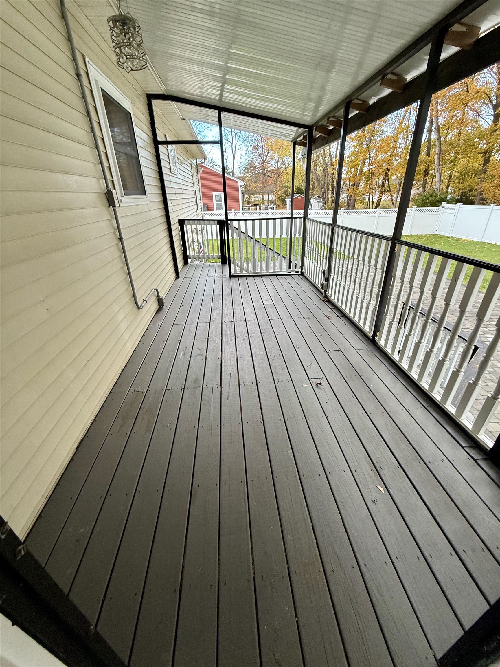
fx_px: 270
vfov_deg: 102.1
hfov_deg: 85.7
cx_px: 250
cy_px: 334
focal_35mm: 14
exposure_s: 1/120
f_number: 2.2
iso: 100
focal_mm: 2.22
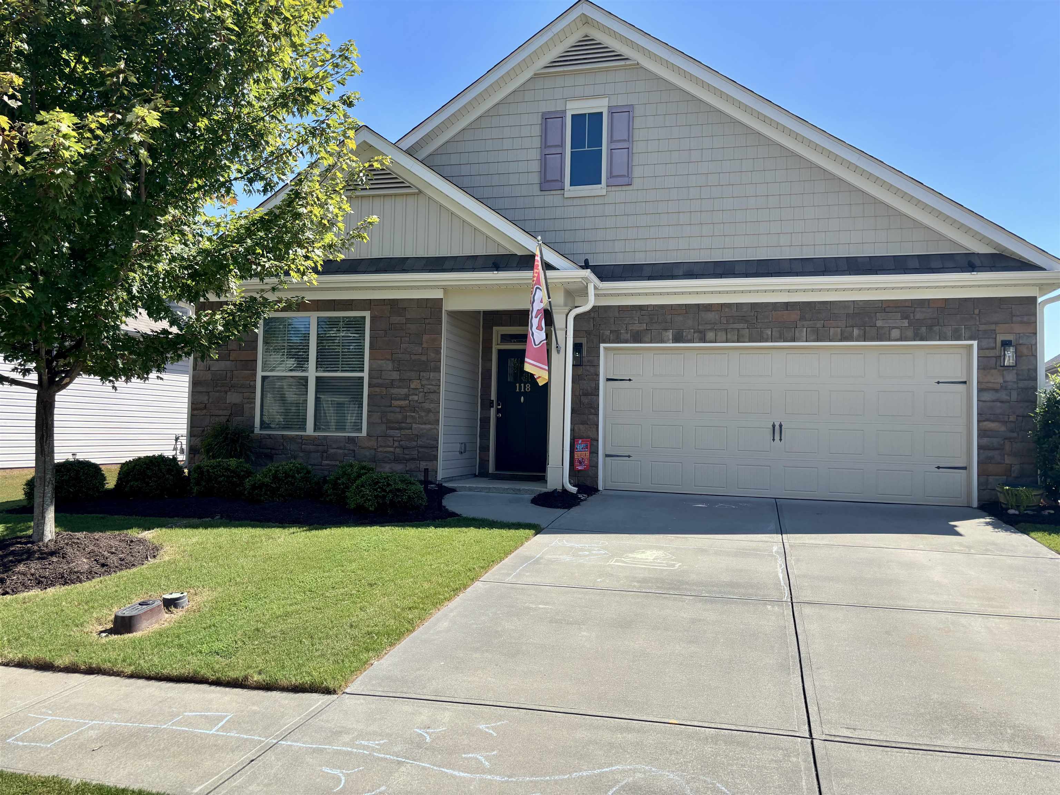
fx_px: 796
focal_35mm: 26
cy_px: 398
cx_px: 530
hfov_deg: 67.3
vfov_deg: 53.1
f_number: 1.6
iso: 50
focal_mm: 5.96
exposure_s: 1/2288
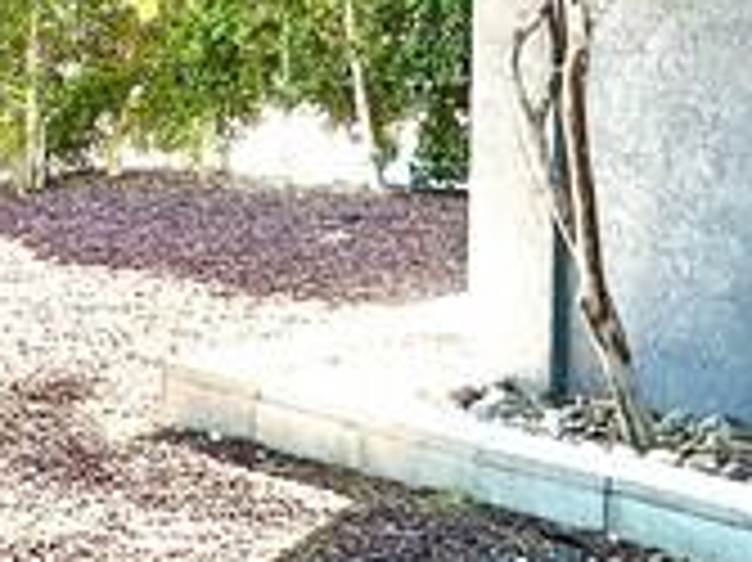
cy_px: 45
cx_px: 261
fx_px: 1867
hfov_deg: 22.7
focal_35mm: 86
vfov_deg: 16.9
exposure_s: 1/161
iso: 40
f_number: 2.2
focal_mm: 2.22
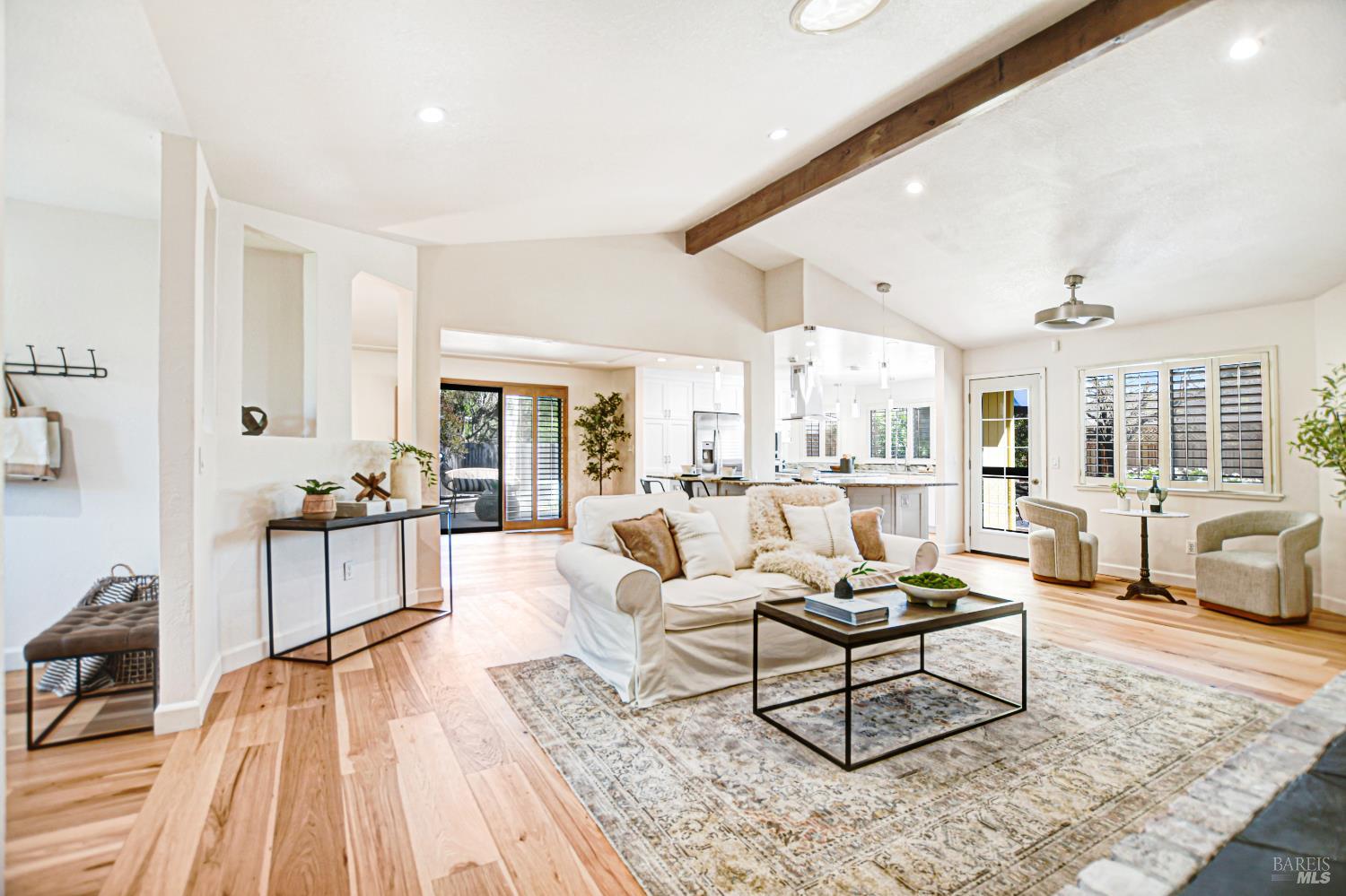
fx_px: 561
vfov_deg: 77.3
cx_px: 673
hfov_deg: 100.4
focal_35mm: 15
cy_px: 448
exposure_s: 1/60
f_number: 4
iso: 100
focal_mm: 10
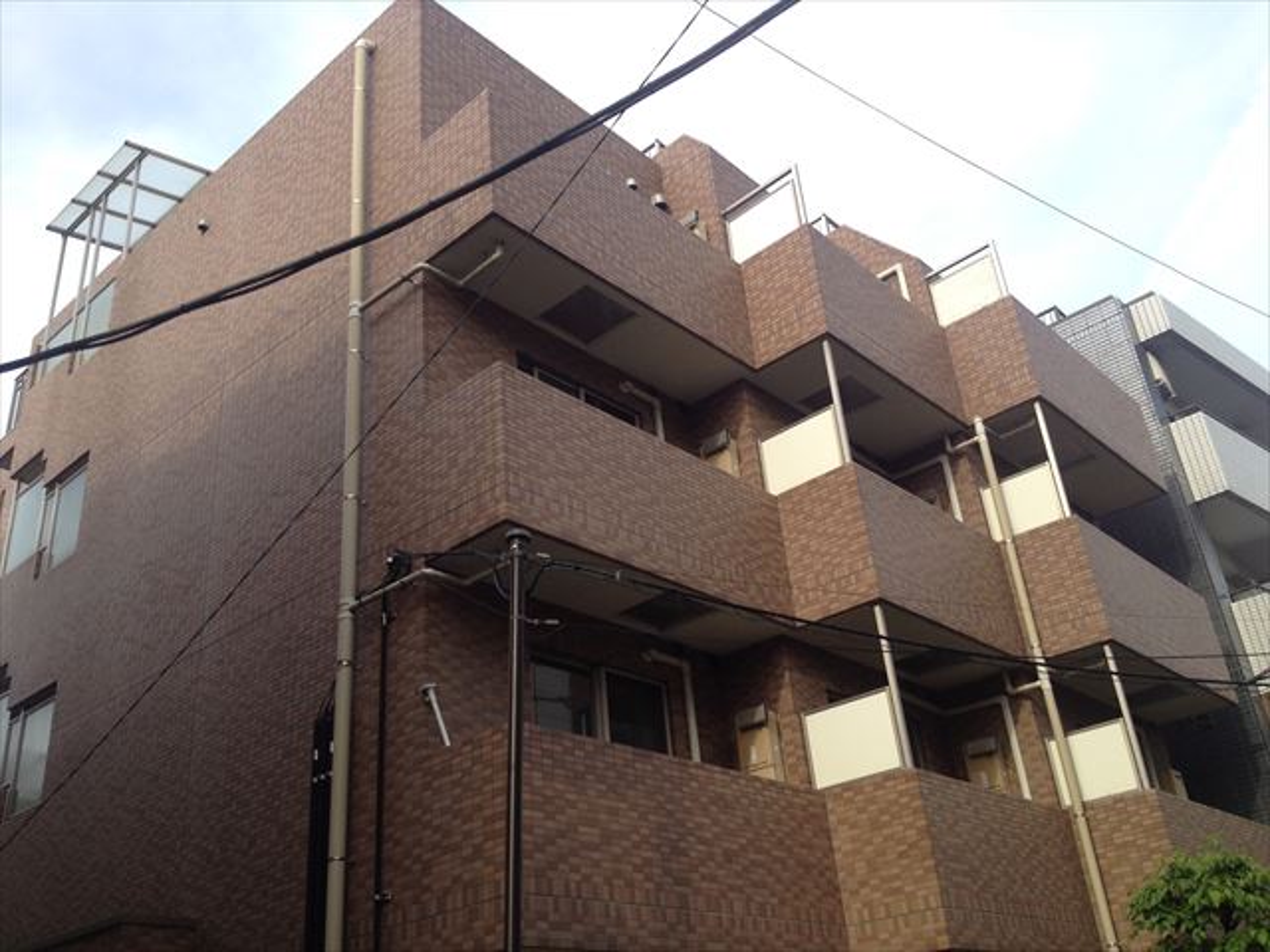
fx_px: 1284
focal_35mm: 35
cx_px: 635
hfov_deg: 52.6
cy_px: 476
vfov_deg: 40.7
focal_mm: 4.28
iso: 50
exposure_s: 1/563
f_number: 2.4
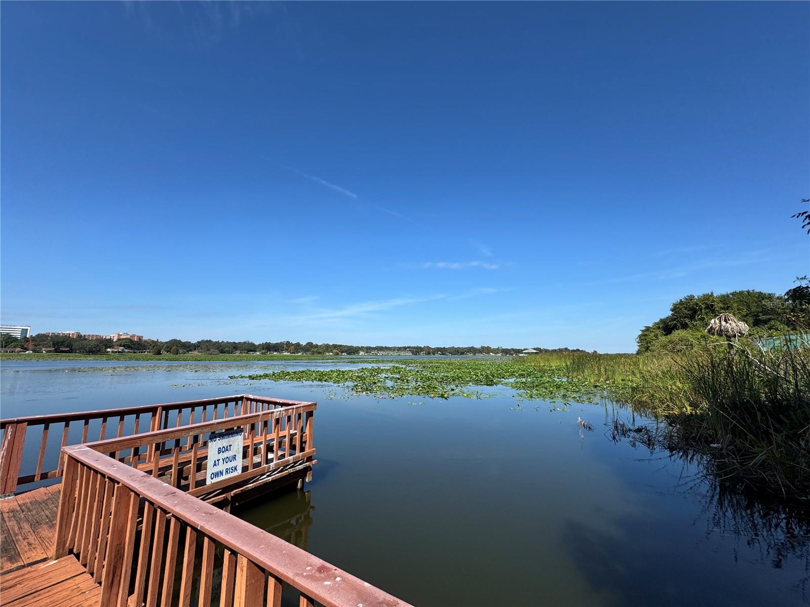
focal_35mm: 14
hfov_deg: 102.1
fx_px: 328
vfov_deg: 85.7
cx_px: 405
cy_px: 304
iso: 50
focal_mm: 2.22
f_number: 2.2
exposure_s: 1/2674
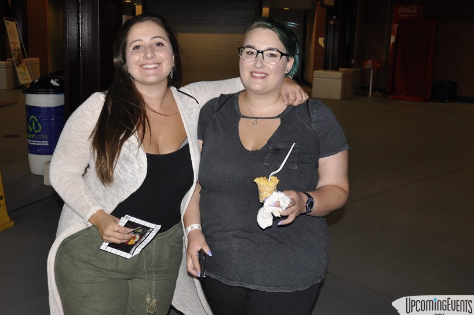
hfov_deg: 44.4
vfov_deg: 30.4
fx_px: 579
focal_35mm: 44
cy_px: 134
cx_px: 200
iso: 400
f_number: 3.8
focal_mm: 24
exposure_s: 1/60
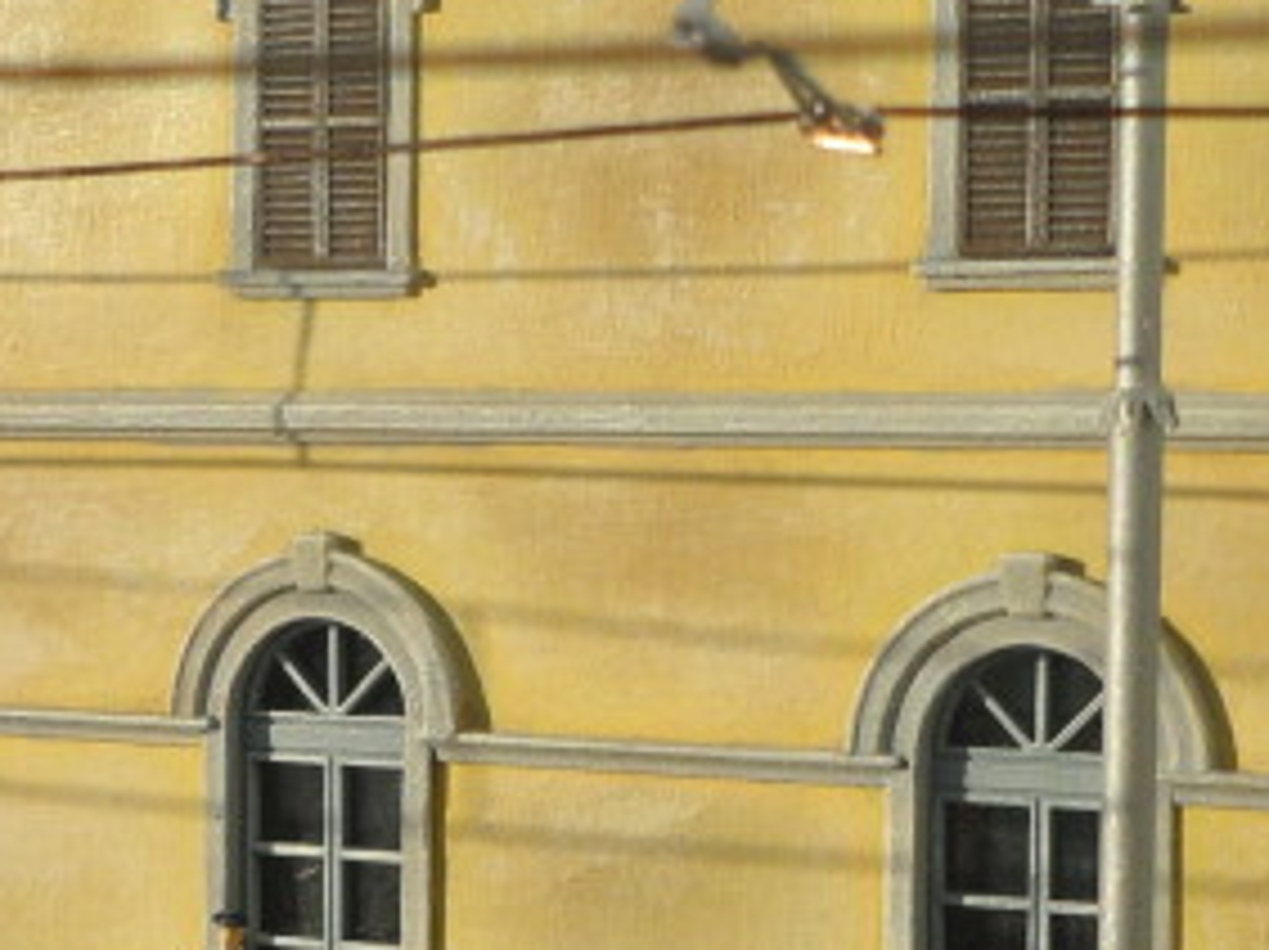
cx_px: 459
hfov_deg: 18.0
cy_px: 797
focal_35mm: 109
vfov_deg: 13.5
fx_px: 3992
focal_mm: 5.7
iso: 80
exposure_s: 1/180
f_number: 9.4
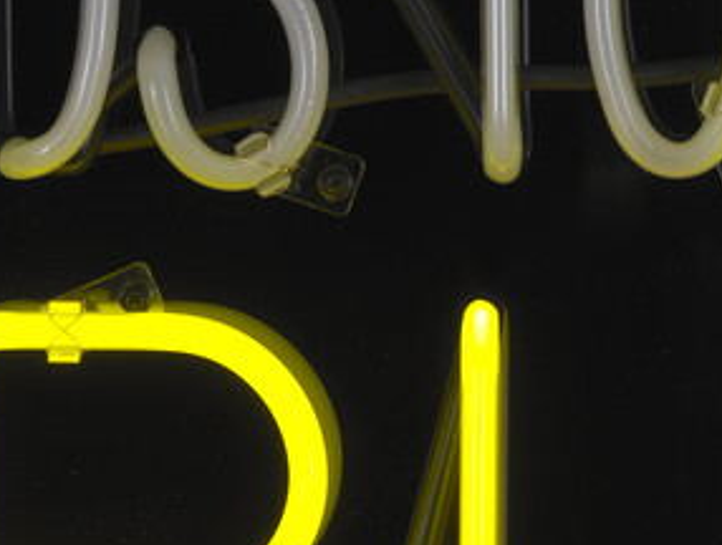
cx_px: 772
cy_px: -201
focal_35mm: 551
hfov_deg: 3.6
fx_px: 11521
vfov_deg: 2.7
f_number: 13
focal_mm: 120
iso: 64
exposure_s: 1/8
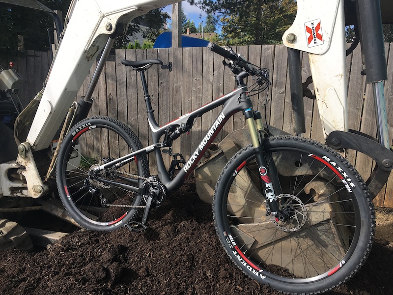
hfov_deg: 61.7
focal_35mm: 29
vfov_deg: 48.2
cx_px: 196
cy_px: 148
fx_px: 329
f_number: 2.2
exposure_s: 1/705
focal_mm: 4.15
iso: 25
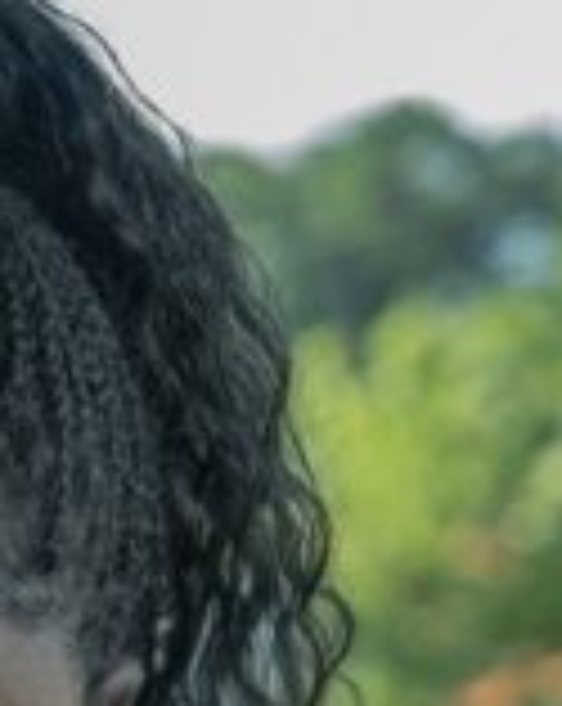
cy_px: 1198
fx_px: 7986
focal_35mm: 383
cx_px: -1227
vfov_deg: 5.0
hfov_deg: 3.9
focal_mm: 50
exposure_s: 1/200
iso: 640
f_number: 4.5
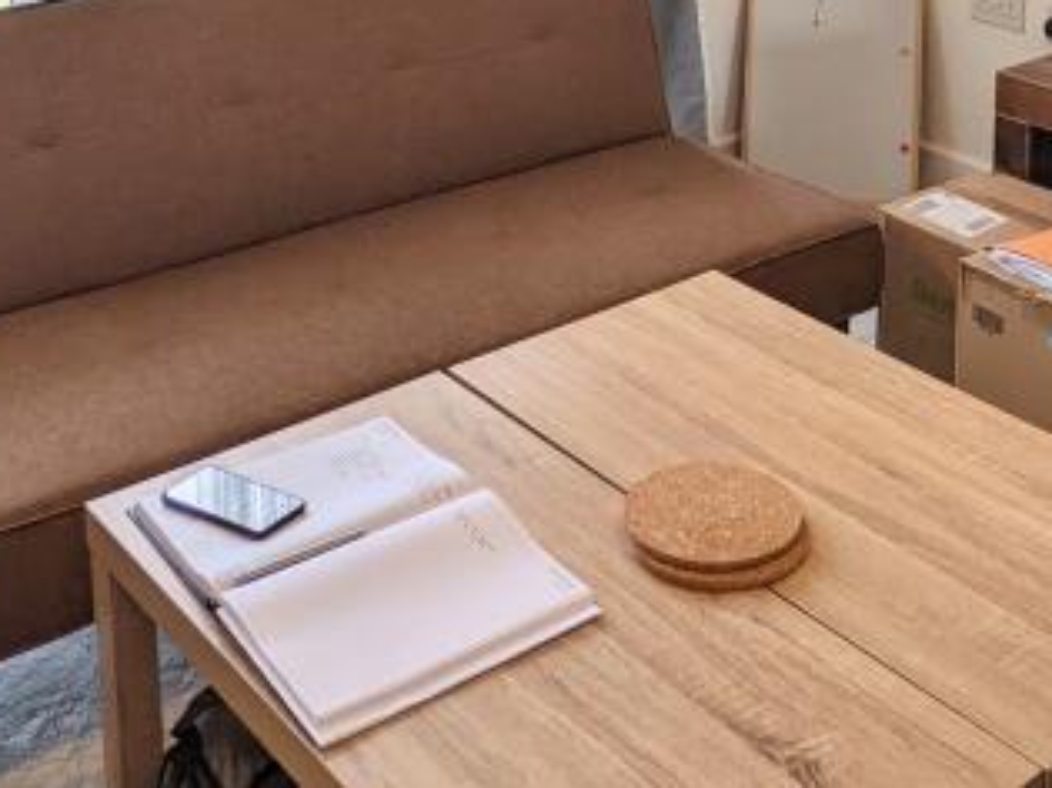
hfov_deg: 36.6
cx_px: 651
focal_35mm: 52
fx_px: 1580
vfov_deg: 25.1
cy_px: -170
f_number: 2.2
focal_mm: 2.22
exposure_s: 1/99.5
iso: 33
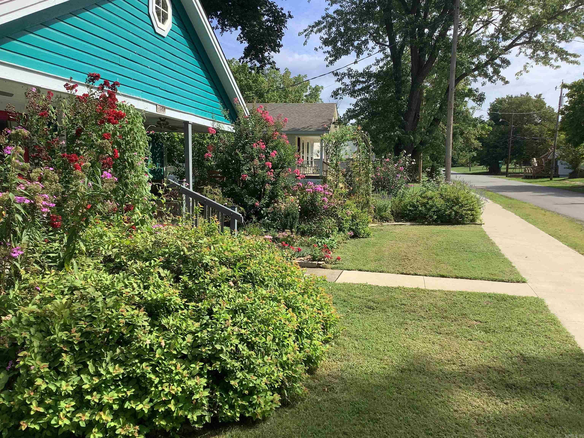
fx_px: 523
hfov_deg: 58.4
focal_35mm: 31
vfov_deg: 45.4
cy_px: 219
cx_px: 292
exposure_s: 1/637
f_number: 2.4
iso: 25
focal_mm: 3.3
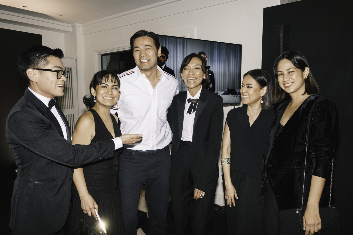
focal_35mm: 27
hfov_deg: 67.4
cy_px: 118
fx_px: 265
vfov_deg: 47.9
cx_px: 176
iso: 1600
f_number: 5.6
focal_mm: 18
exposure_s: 1/180
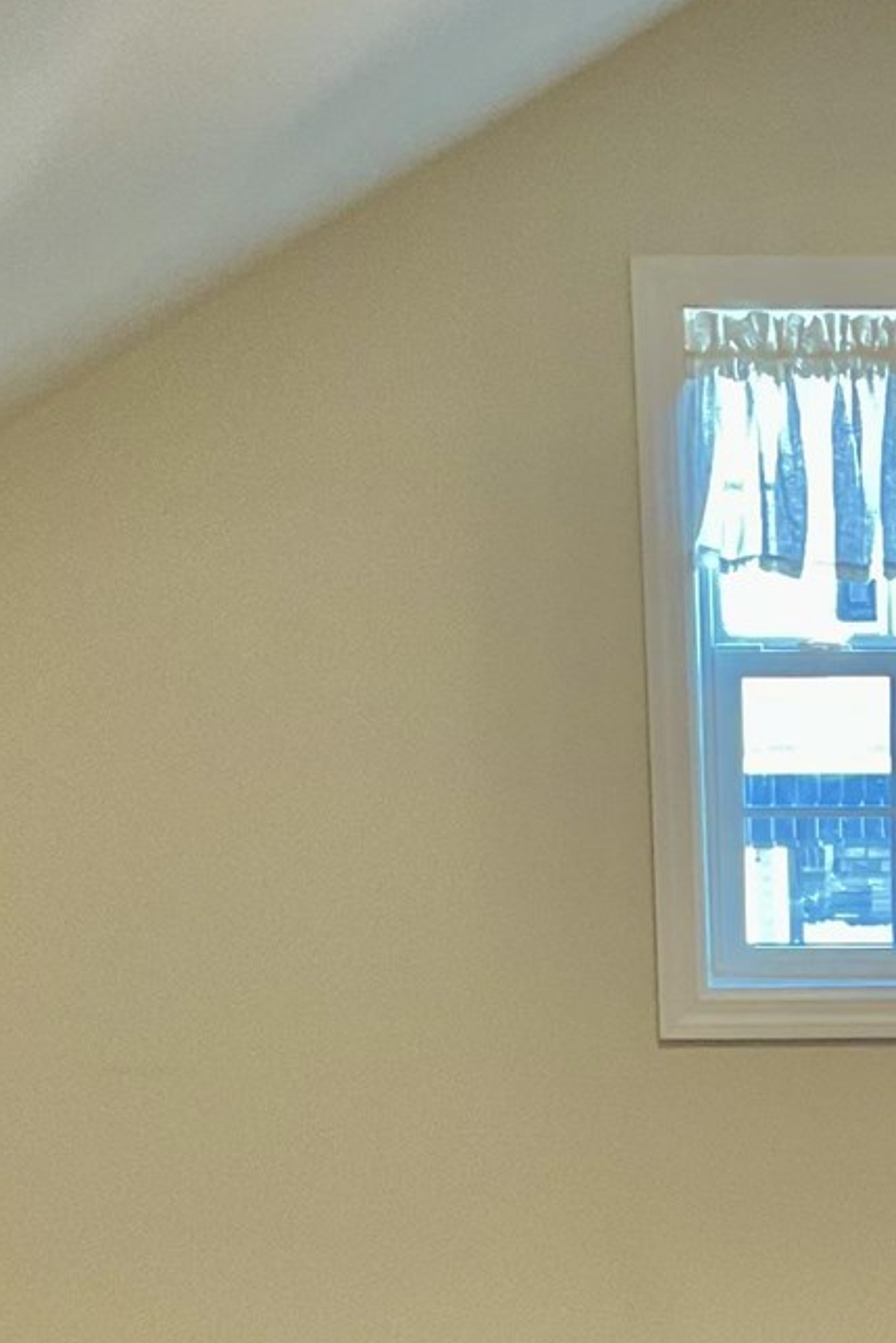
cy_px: 1289
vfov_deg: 18.5
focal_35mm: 108
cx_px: 1201
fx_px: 4030
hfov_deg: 12.3
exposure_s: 1/60
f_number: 1.8
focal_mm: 3
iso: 100
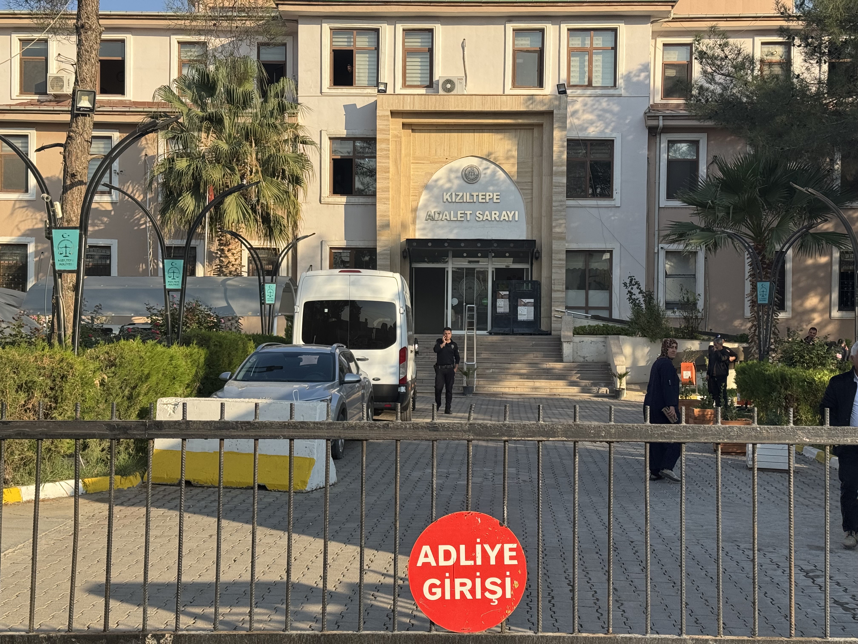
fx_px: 1190
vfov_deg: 30.3
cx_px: 429
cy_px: 322
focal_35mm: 48
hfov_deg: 39.7
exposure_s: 1/2833
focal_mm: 6.76
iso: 64
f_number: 1.78
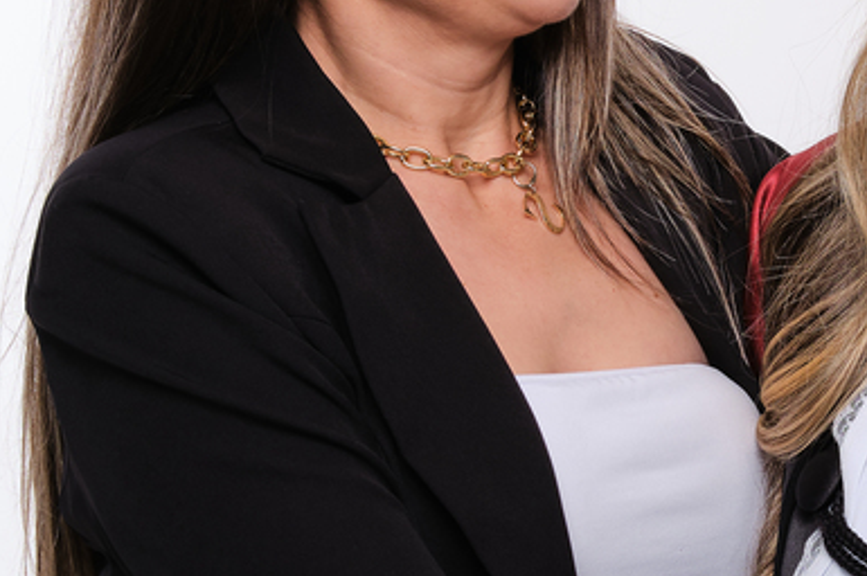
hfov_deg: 8.7
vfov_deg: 5.9
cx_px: 962
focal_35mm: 234
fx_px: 5631
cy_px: 236
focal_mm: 50
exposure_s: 1/200
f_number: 10
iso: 160
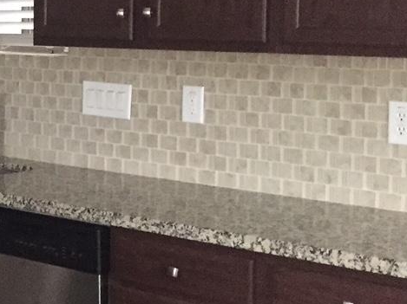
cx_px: -196
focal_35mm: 101
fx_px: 1187
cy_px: 91
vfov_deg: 14.6
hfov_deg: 17.6
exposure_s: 1/15
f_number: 2.2
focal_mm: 4.15
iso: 400
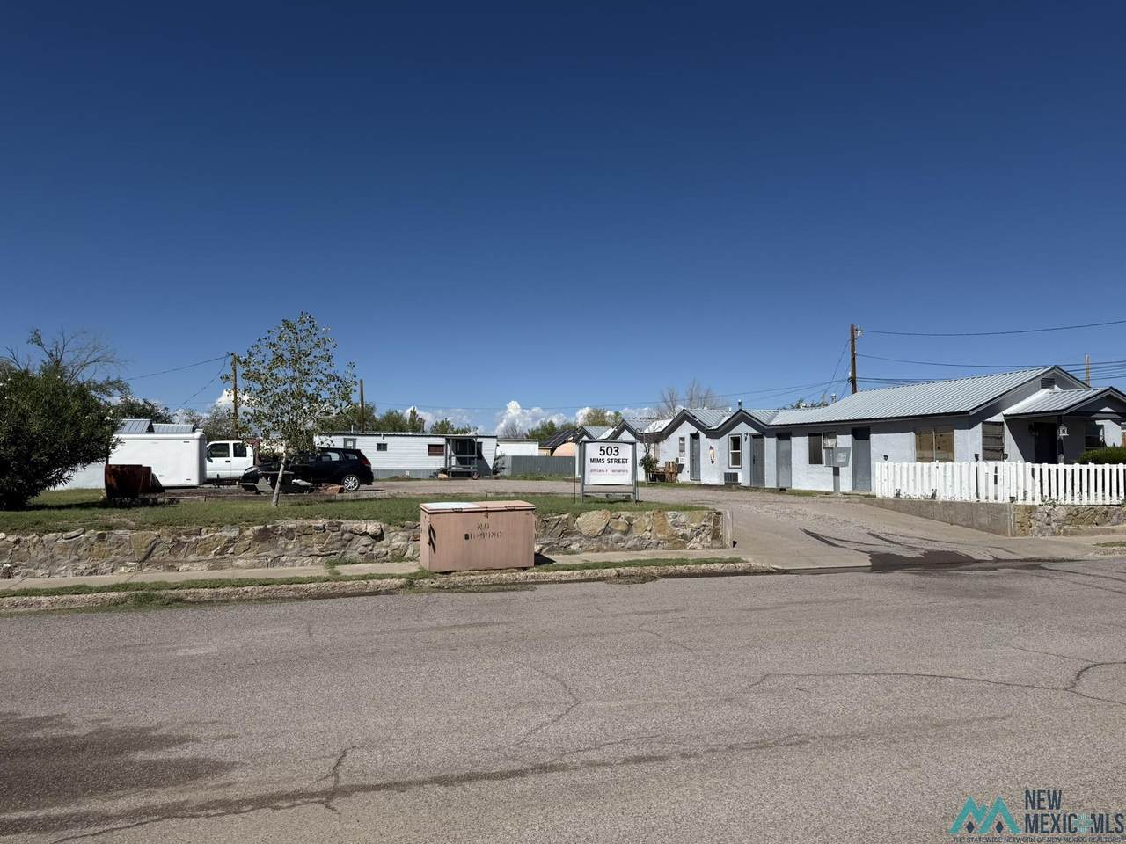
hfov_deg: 71.6
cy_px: 422
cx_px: 563
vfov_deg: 56.8
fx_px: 781
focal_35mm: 24
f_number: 1.78
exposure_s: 1/9091
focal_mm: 6.76
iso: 80
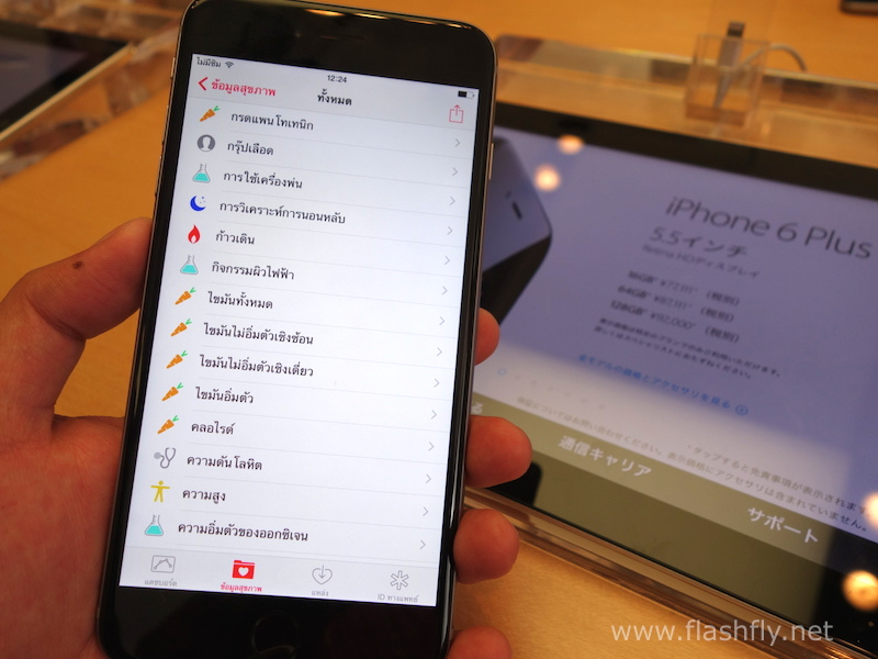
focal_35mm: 28
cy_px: 330
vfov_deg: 49.7
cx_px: 439
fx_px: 710
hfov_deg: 63.4
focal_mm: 10.4
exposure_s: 1/125
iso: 160
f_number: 4
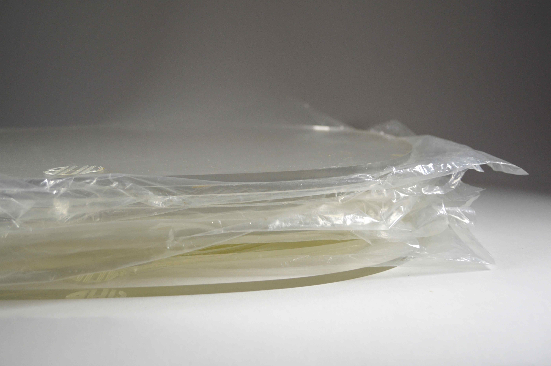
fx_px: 551
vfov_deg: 36.8
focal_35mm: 36
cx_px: 276
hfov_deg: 53.2
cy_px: 183
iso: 400
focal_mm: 24
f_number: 4
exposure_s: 1/50
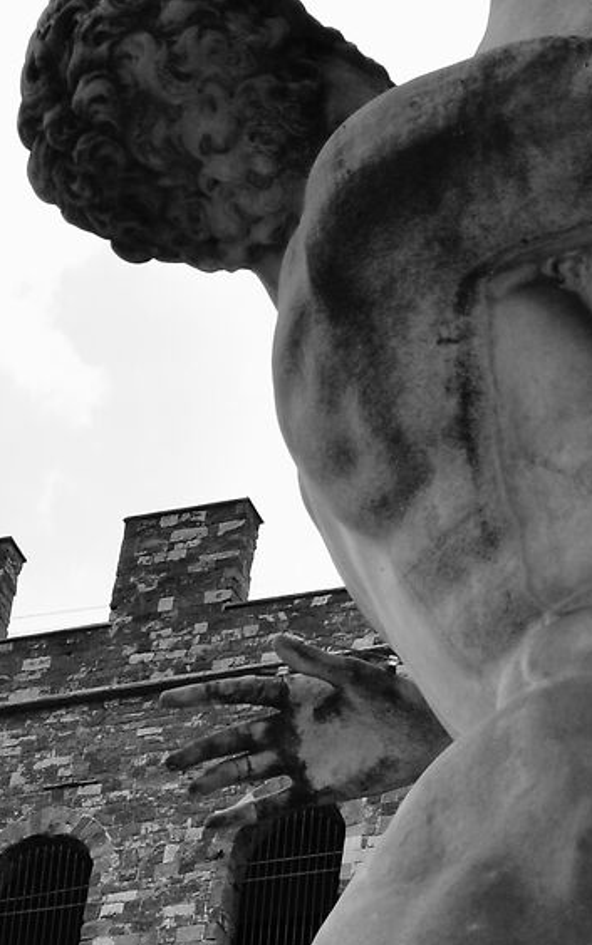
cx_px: 584
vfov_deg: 10.7
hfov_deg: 6.7
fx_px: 5029
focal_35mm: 195
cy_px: 188
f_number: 10
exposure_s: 1/200
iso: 100
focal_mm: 30
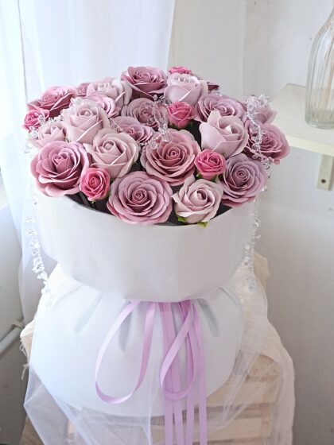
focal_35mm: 48
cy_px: 222
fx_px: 618
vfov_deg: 39.7
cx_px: 167
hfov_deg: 30.3
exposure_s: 1/50
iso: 665
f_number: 3.5
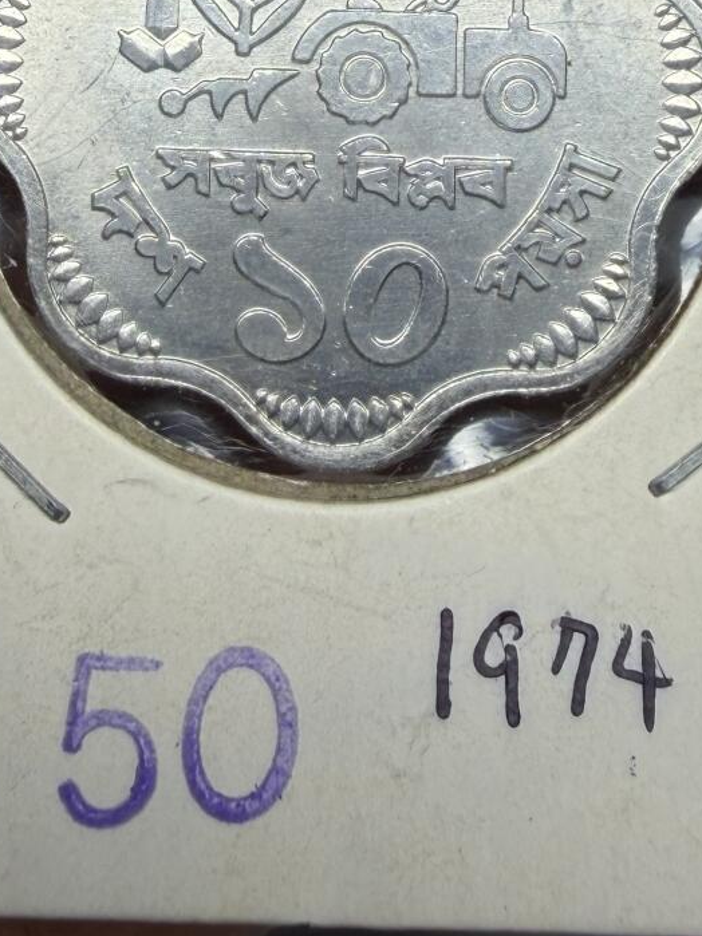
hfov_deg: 21.9
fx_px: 1812
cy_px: 54
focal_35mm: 67
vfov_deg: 27.7
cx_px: 264
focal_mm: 2.22
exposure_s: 1/289
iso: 40
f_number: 2.2
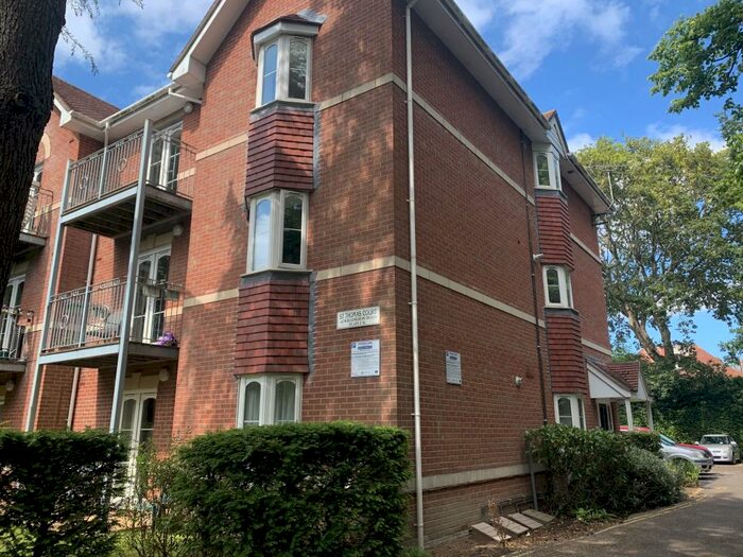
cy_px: 278
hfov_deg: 67.3
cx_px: 372
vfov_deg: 53.1
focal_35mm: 26
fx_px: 558
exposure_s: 1/534
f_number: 1.8
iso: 25
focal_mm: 4.25
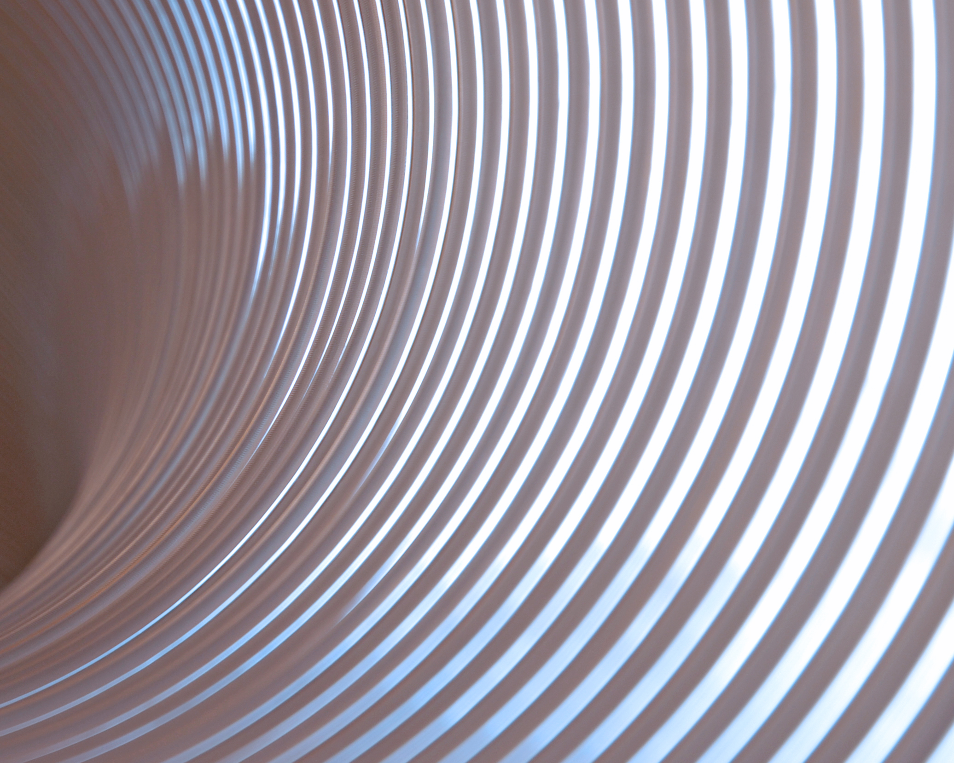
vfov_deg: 10.7
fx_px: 4091
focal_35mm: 145
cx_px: 328
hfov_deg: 13.3
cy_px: 297
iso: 100
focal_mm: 55
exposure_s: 1/125
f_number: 4.5
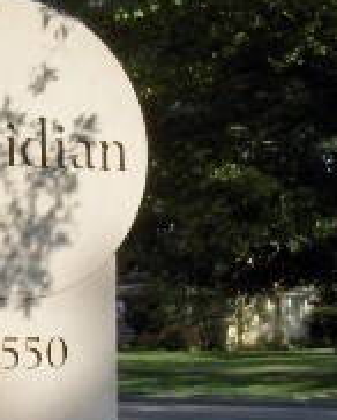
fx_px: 1494
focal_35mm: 120
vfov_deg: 16.0
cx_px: -9
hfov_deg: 12.7
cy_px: 288
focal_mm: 5.8
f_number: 4.3
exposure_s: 1/408
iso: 100
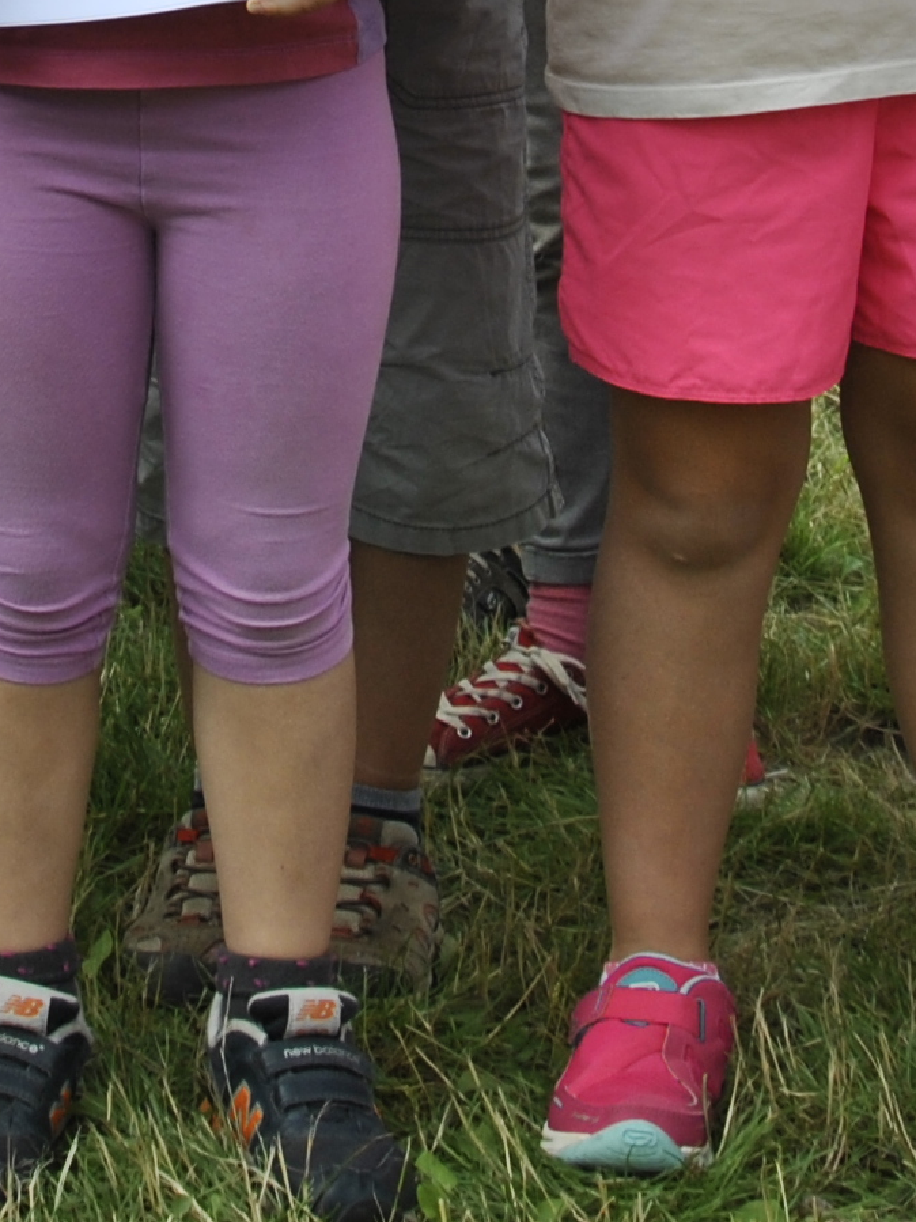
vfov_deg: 16.5
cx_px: 148
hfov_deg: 13.1
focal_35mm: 112
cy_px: -436
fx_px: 3953
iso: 100
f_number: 7.1
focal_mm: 18
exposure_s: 1/200
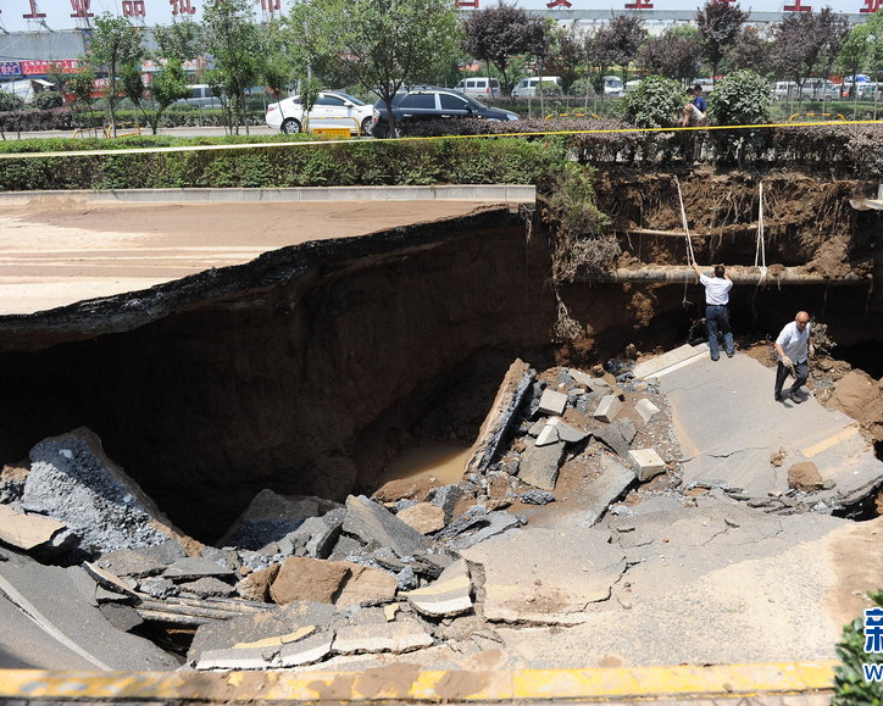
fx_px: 732
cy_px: 342
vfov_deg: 51.5
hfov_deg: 61.9
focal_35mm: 28
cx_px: 506
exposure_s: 1/2000
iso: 250
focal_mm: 24
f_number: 3.5
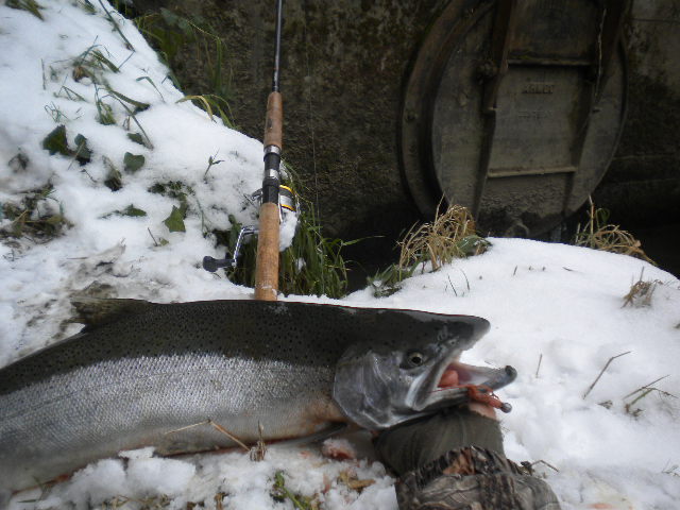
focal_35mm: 35
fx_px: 688
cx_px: 340
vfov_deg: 40.7
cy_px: 255
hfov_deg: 52.6
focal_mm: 6.3
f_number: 3.1
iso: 80
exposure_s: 1/151
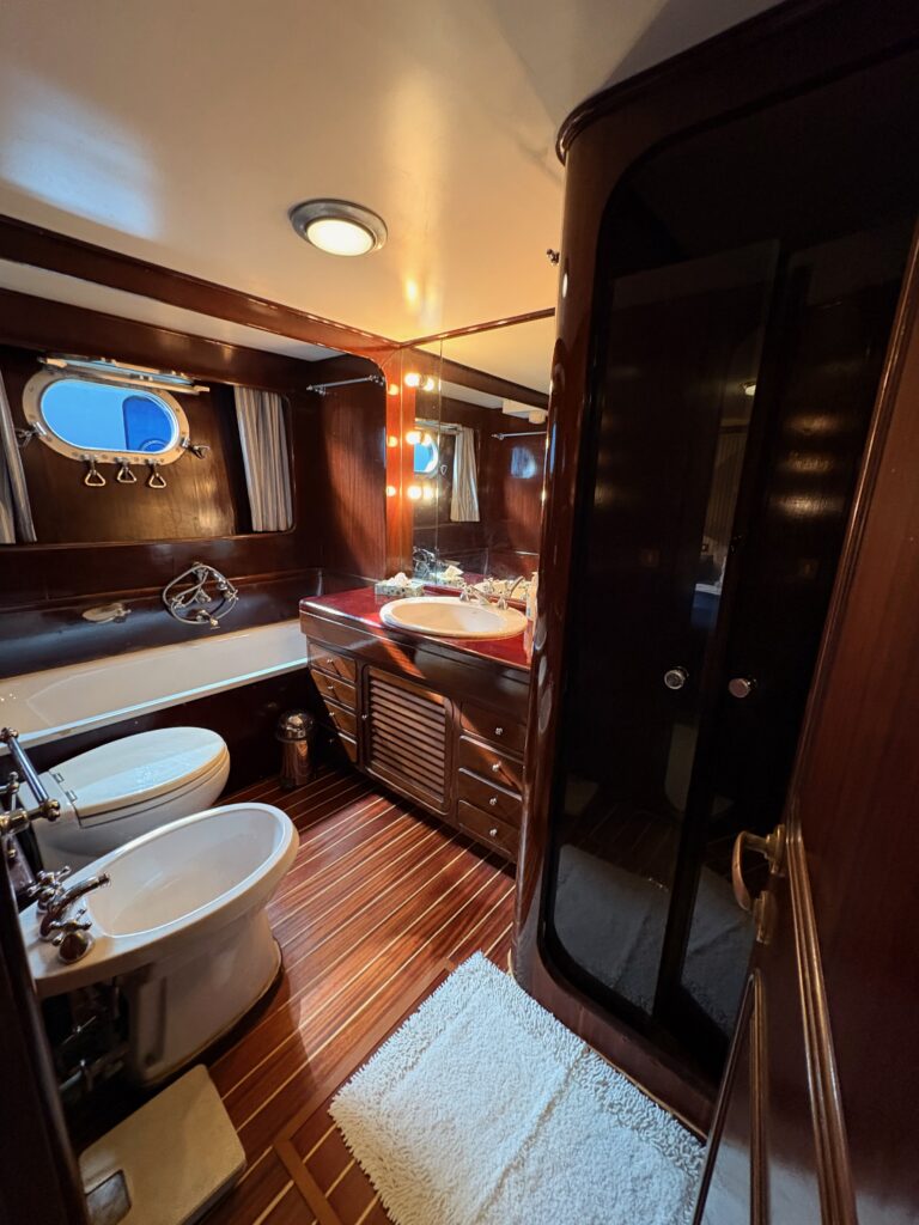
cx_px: 460
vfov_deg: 102.1
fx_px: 496
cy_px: 612
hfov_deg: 85.7
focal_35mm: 14
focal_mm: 2.22
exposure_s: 1/33
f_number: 2.2
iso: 800
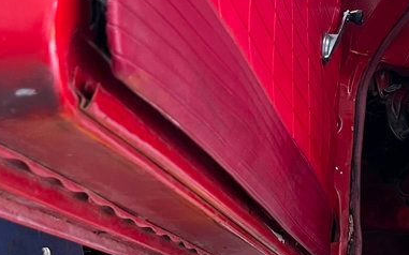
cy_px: 105
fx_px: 825
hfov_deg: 25.7
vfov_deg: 17.6
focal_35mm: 74
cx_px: 454
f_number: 1.6
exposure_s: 1/60
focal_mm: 5.1
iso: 100
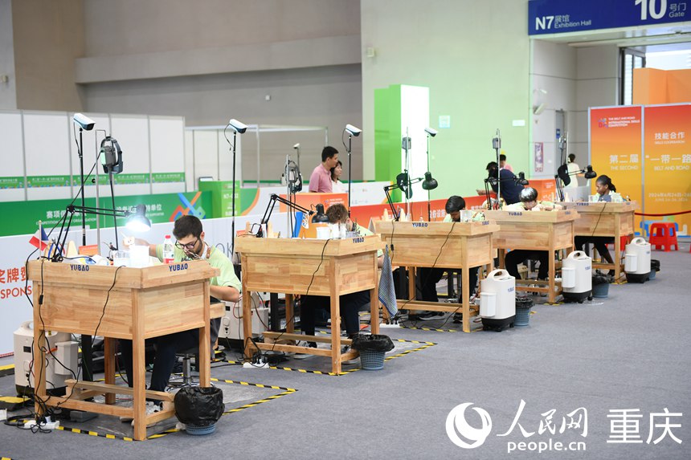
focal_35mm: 55
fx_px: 1055
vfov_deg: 24.6
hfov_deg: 36.3
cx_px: 346
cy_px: 230
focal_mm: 55
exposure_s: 1/60
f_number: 2.8
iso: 900
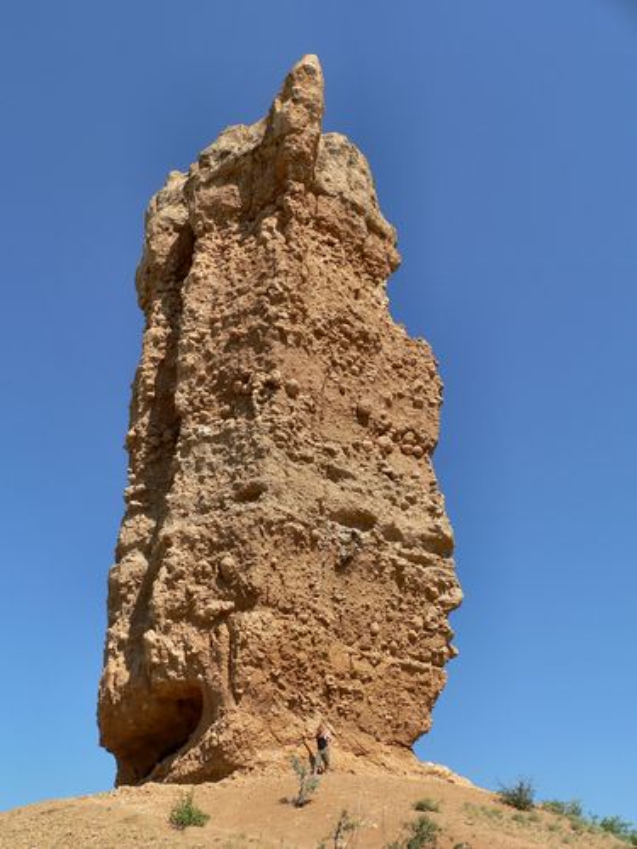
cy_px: 424
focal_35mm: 36
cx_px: 318
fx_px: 883
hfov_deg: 39.7
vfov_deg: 51.4
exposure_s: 1/500
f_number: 5.2
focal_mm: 6
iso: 80
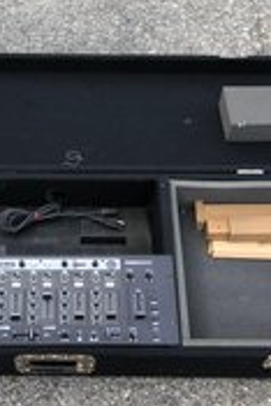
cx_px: 61
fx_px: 642
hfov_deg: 23.5
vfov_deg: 34.9
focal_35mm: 57
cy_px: 252
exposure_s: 1/165
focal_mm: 3.99
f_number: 1.8
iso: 20
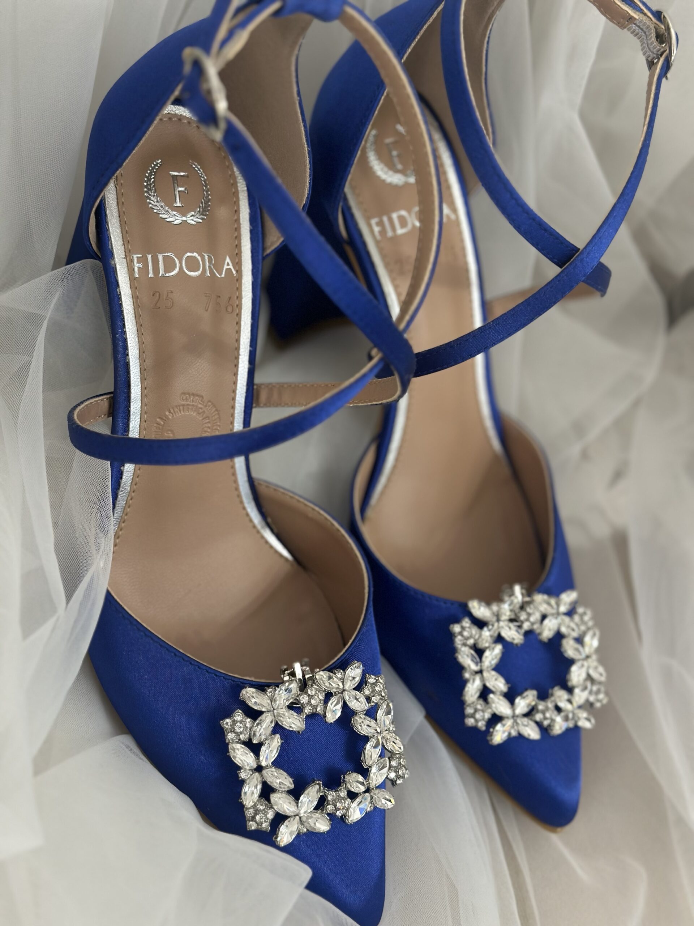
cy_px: 463
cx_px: 347
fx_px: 1283
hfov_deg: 30.3
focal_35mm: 48
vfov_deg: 39.7
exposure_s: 1/64
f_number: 1.78
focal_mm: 6.86
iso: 125
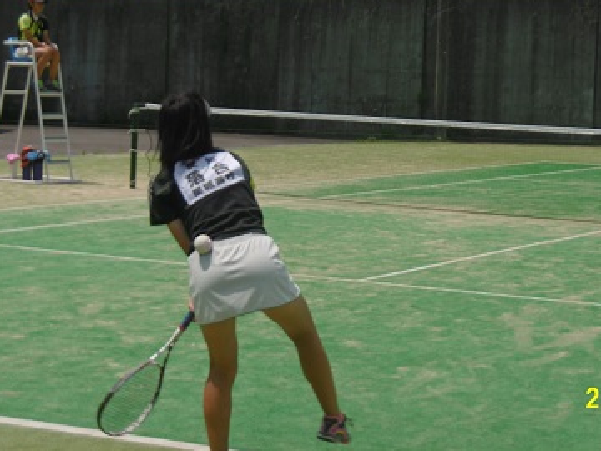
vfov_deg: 14.2
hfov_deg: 18.9
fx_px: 1806
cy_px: 154
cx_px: 381
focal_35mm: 104
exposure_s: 1/160
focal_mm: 14
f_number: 4.5
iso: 100
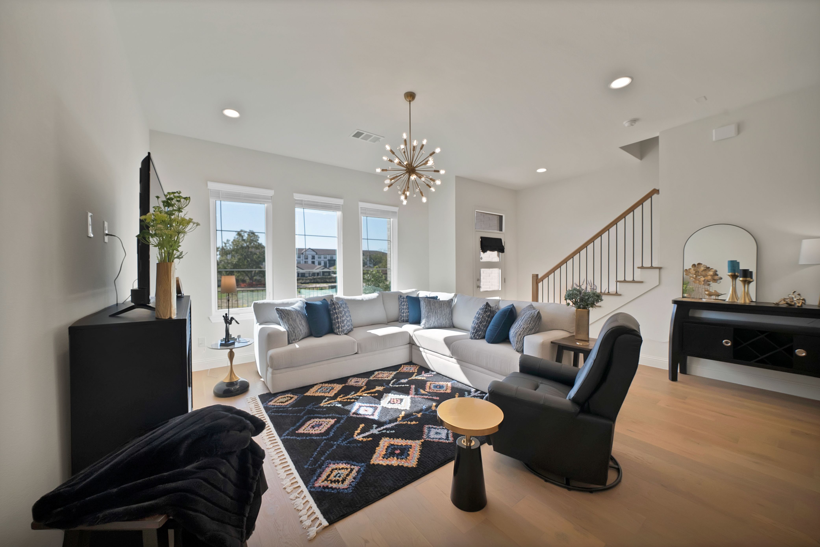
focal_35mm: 12
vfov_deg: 90.0
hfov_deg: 112.6
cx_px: 410
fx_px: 273
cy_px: 274
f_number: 9
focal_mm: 12
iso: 640
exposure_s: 1/40
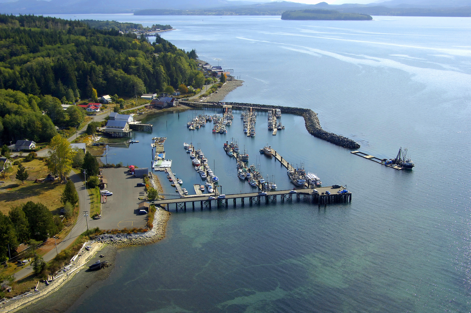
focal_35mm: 42
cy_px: 156
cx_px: 236
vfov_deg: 31.8
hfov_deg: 46.4
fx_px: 549
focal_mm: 28
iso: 400
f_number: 6.3
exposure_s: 1/1000
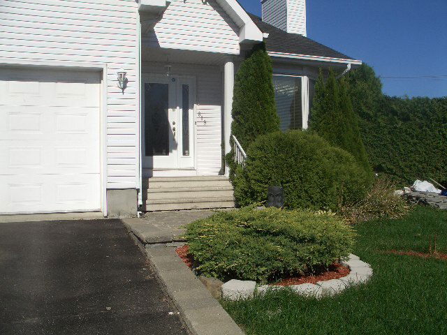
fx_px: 426
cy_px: 168
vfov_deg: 42.9
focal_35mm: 33
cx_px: 224
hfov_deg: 55.4
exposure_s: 1/1250
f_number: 6.6
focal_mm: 7.1
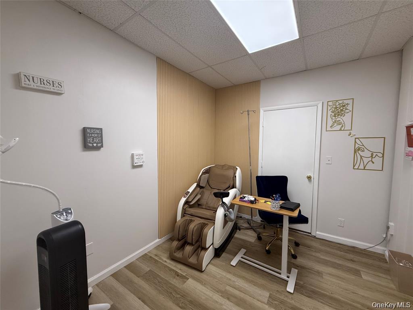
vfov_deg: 85.7
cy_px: 155
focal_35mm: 14
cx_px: 206
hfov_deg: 102.1
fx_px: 167
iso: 250
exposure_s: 1/120
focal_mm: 2.22
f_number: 2.2
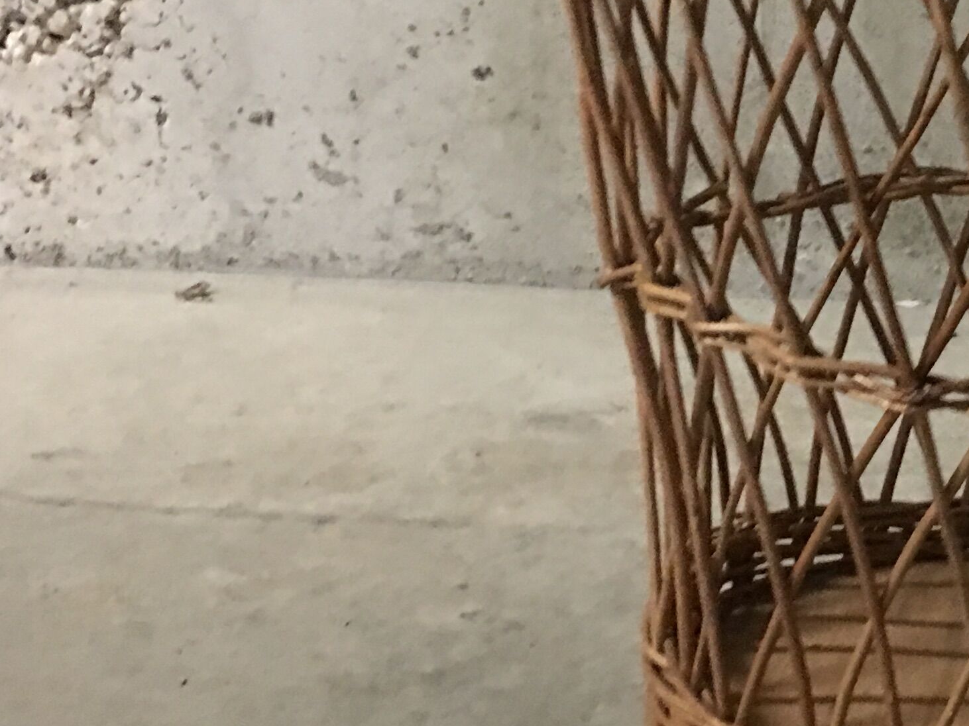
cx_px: 997
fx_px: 2239
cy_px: 276
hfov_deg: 23.3
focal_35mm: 80
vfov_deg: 18.4
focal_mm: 4.15
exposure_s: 1/4
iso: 125
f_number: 2.2
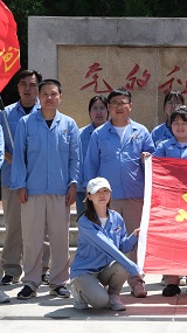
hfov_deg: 10.0
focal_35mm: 119
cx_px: 230
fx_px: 1051
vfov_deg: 18.0
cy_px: 137
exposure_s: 1/680
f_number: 5
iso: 200
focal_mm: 35.8
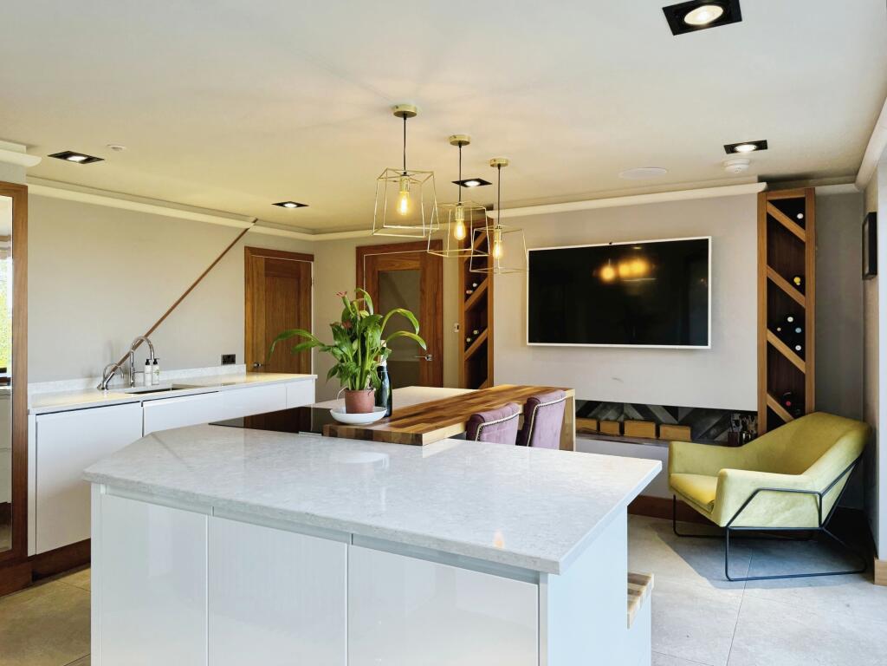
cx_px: 444
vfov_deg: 56.8
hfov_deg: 71.6
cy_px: 333
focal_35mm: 24
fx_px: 615
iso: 64
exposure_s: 1/121
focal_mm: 6.76
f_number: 1.78
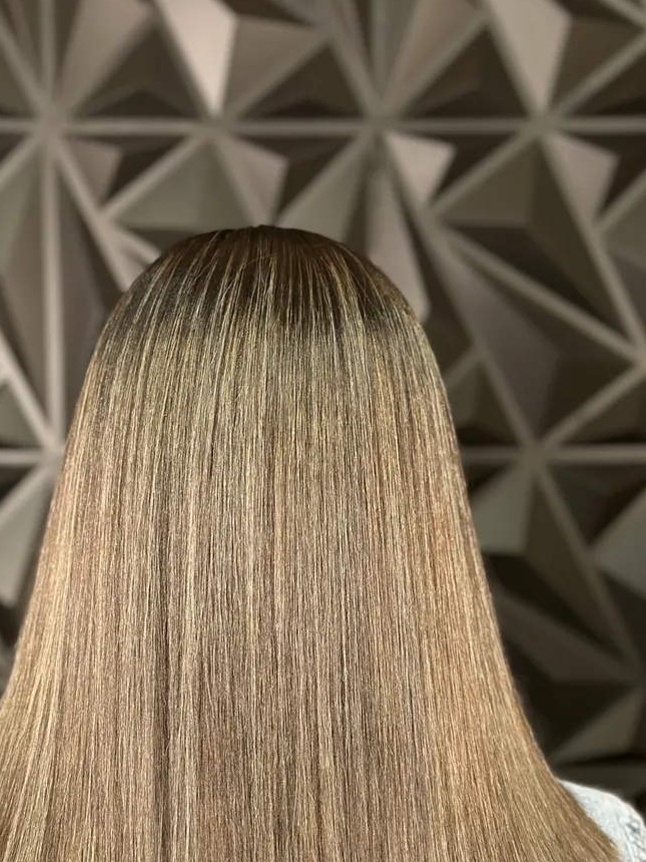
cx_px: 267
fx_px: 1667
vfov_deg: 28.8
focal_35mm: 67
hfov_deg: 21.9
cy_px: 578
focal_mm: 6.86
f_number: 1.78
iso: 200
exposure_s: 1/50
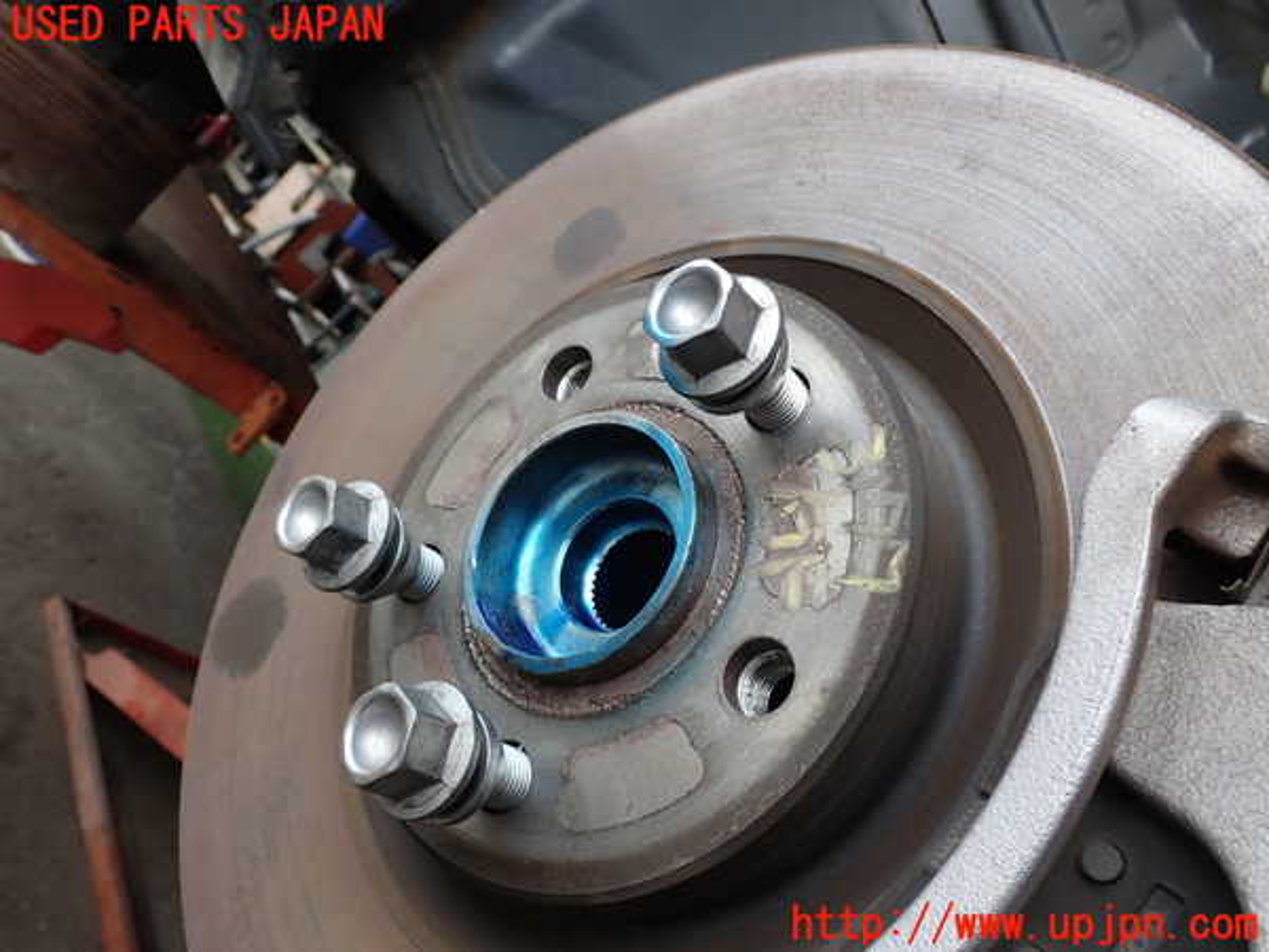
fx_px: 1100
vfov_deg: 46.8
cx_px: 634
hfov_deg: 60.0
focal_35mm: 30
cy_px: 476
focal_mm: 5.4
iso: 100
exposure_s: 1/100
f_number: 3.2
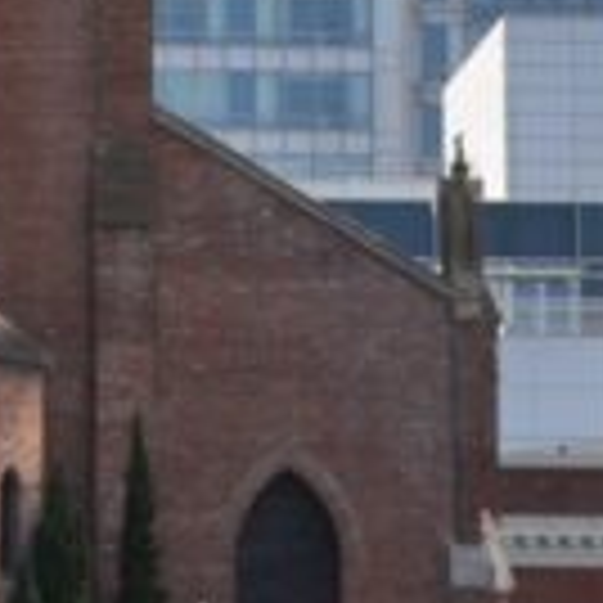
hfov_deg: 6.1
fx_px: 5563
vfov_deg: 6.2
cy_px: -223
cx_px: -284
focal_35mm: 282
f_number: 6.3
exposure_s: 1/160
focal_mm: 29
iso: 100
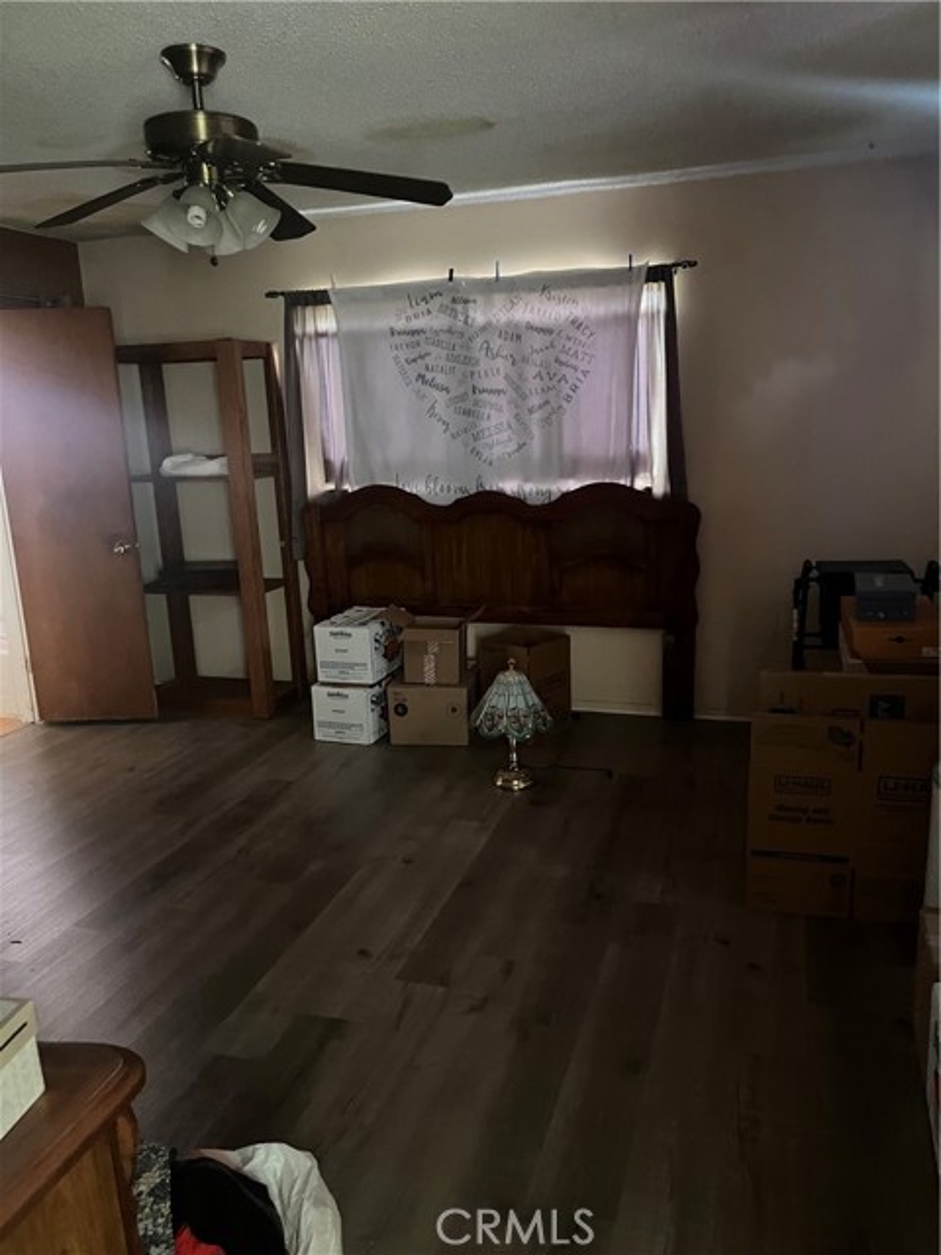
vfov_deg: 67.3
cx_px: 470
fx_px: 942
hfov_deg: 53.1
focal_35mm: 26
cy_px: 628
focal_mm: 5.1
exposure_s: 1/30
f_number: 1.6
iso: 1000
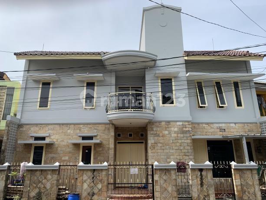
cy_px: 100
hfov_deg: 67.3
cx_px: 133
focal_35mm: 26
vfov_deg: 53.1
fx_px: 200
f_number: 1.8
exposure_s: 1/2033
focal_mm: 4.25
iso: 25
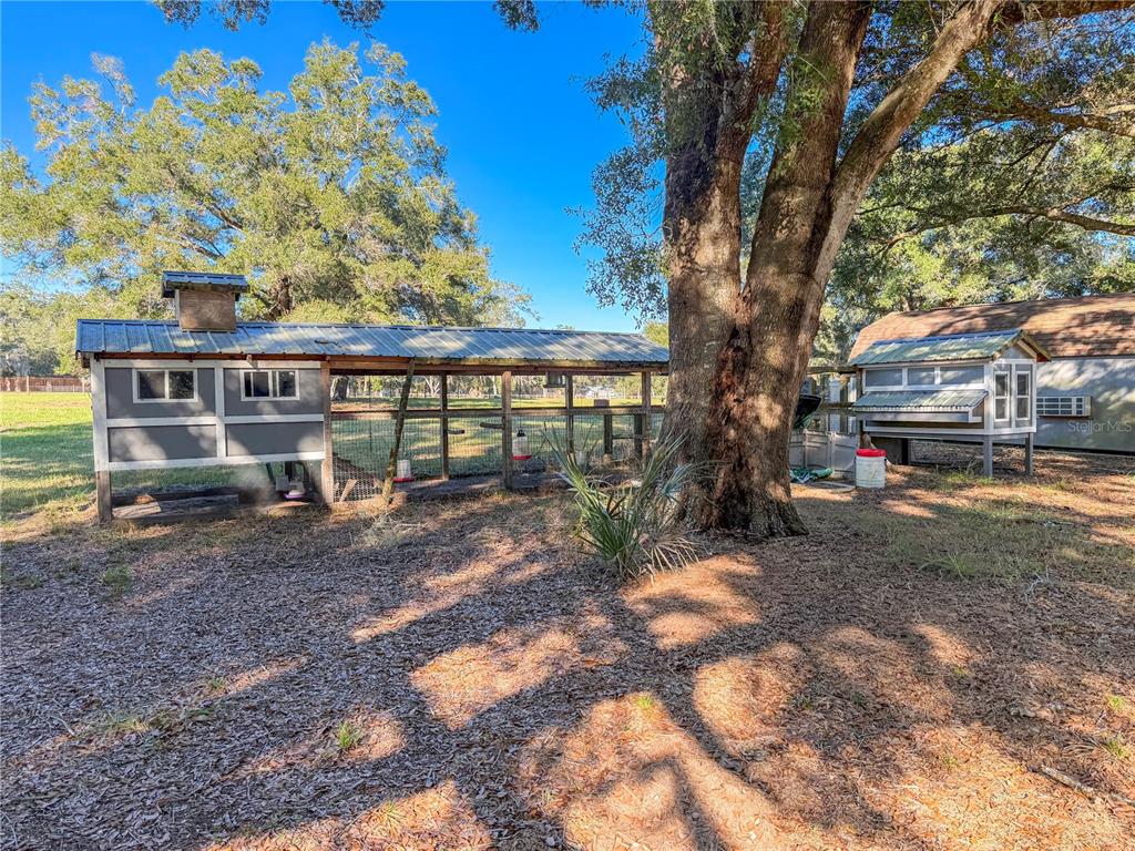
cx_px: 568
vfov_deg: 56.8
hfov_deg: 71.6
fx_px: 787
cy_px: 426
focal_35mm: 24
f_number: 1.78
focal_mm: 6.76
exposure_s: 1/878
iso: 100
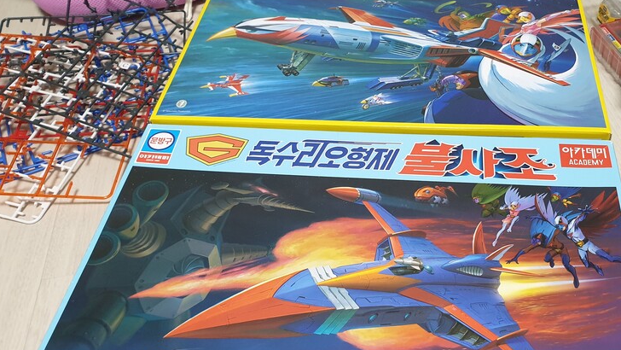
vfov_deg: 33.6
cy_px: 209
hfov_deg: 56.3
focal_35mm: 35
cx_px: 364
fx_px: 576
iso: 320
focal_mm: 4.3
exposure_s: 1/60
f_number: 2.4
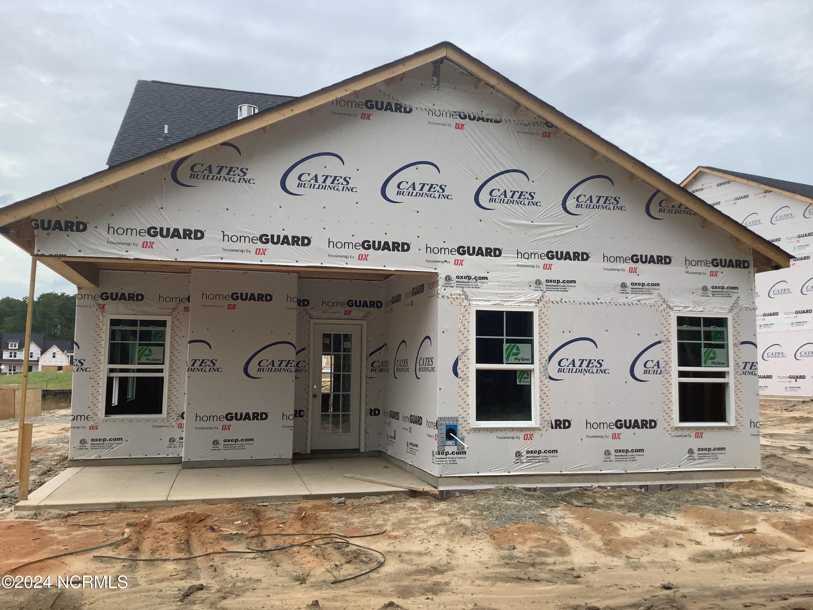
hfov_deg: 58.4
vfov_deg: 45.4
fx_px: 728
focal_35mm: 31
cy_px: 305
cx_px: 406
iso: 25
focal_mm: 3.3
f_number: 2.4
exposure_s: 1/747
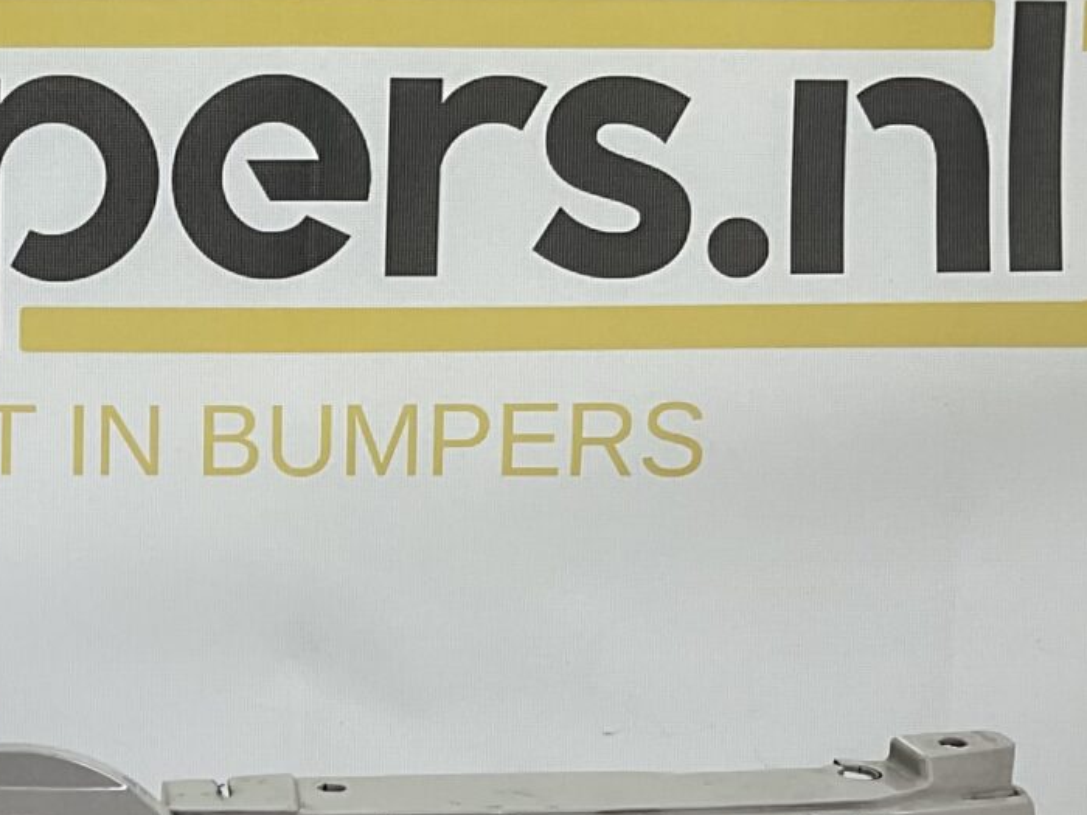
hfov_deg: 18.0
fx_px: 3329
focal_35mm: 106
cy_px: 1208
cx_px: -73
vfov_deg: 13.2
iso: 16
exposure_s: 1/214
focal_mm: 3
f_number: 1.8
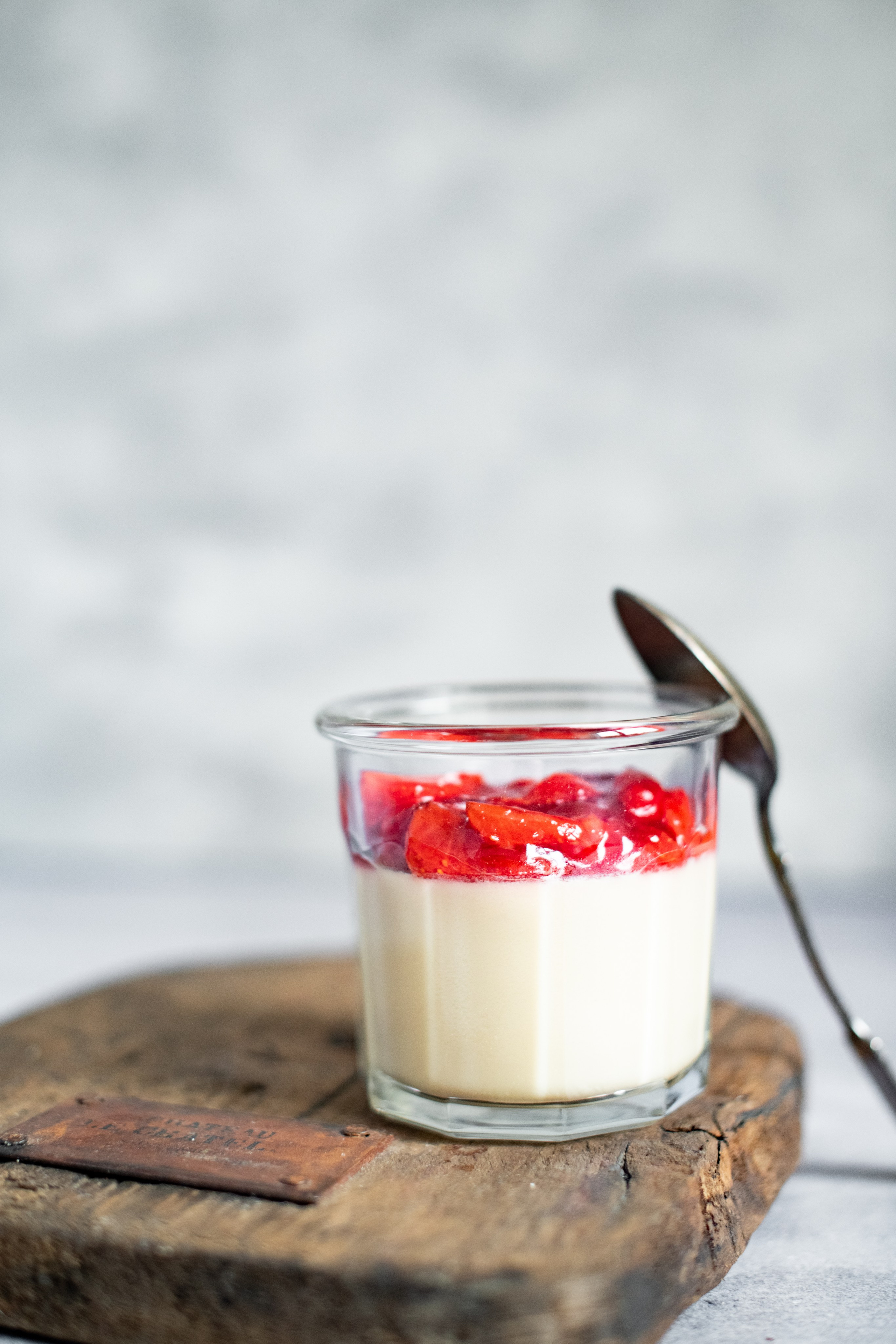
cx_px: 448
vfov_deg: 39.6
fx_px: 1867
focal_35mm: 50
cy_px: 672
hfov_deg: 27.0
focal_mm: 50
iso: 640
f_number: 2.5
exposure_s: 1/80
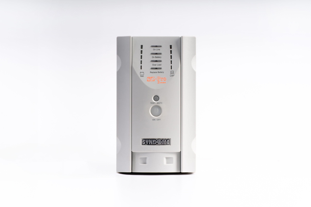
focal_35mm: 85
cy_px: 104
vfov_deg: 16.1
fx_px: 734
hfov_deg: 23.9
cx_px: 156
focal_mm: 85
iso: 320
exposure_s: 1/200
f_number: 16
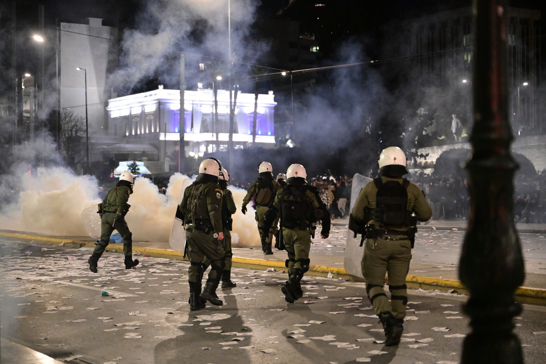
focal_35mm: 71
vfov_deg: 19.2
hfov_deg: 28.5
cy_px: 182
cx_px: 273
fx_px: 1077
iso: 10000
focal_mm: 71
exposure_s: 1/200
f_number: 2.8
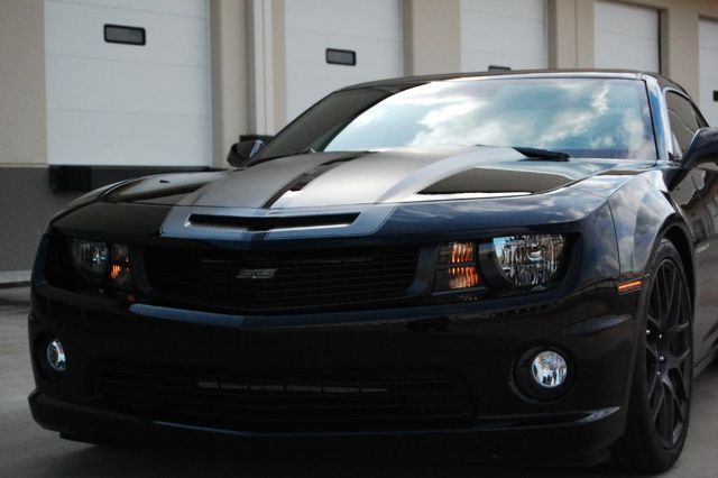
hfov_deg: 27.0
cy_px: 239
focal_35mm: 75
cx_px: 359
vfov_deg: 18.2
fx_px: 1495
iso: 1600
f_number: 5.6
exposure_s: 1/4000
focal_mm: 50
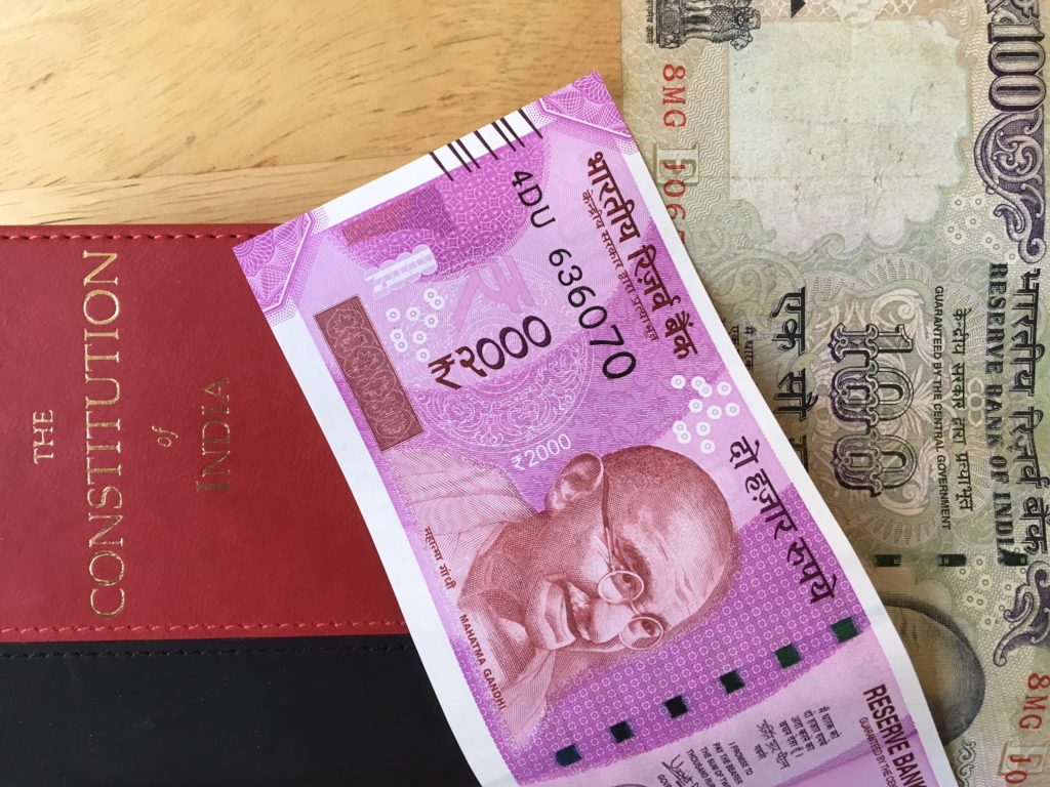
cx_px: 525
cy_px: 394
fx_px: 880
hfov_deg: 61.7
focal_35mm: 29
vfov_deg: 48.2
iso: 50
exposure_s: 1/33
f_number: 2.2
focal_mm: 4.15
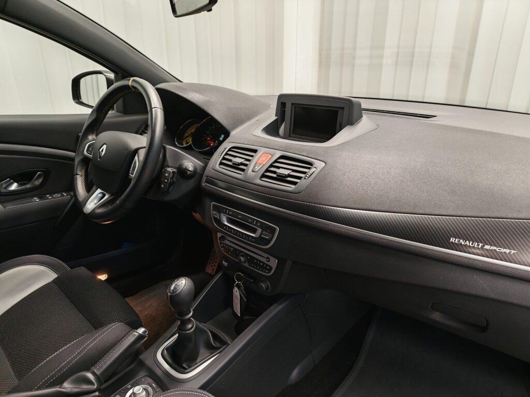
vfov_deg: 58.9
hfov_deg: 73.9
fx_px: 352
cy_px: 198
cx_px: 265
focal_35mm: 23
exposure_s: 1/50
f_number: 1.6
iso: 200
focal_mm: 5.4
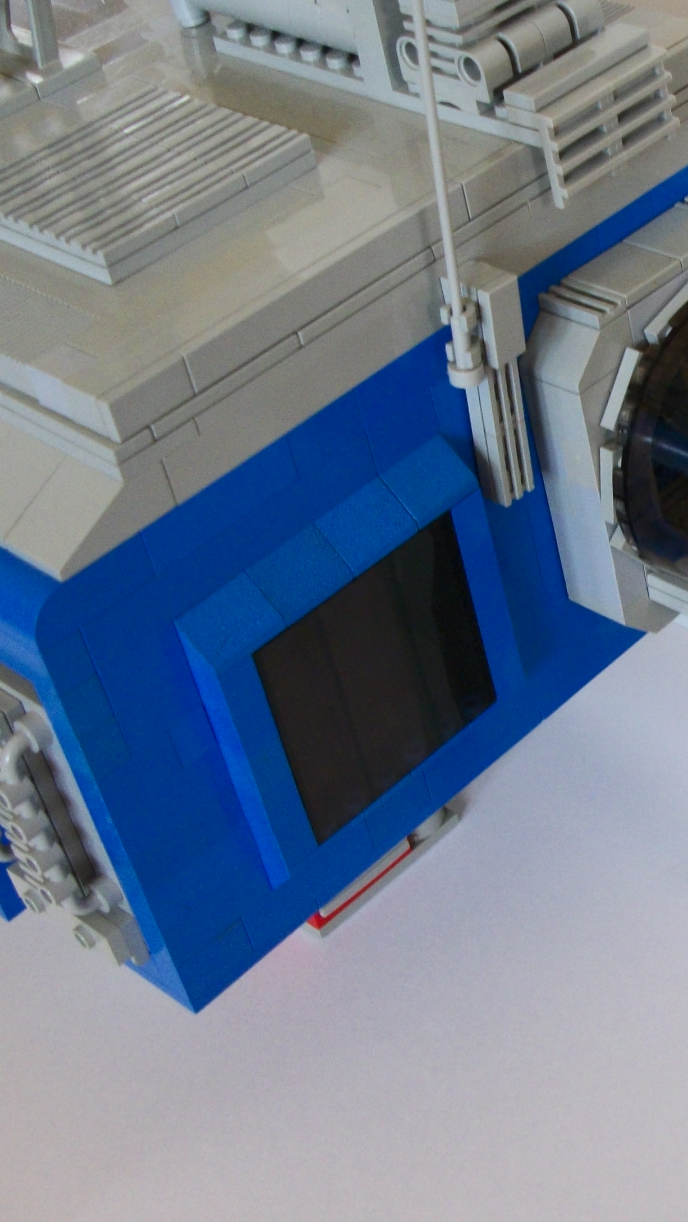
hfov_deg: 18.0
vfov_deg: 32.8
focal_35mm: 64
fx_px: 2075
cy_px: 579
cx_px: 786
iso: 133
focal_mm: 5.7
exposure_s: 1/30
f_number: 2.9
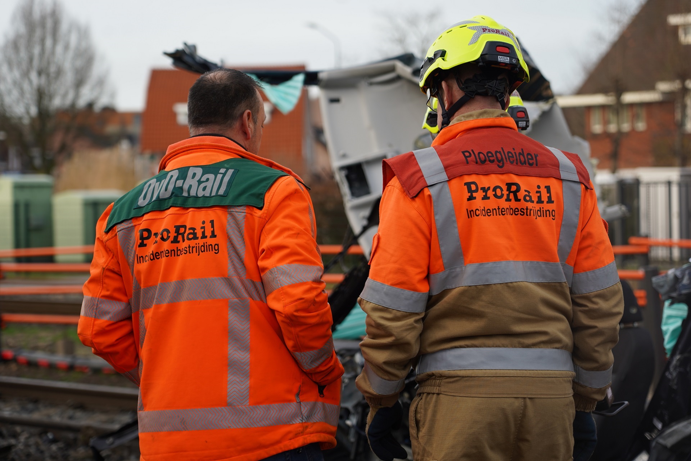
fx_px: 2015
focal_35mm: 105
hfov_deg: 19.5
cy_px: 230
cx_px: 346
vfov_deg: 13.0
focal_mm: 105
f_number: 4.5
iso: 100
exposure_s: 1/160
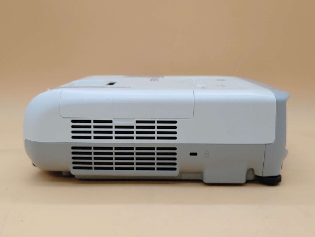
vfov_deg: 35.1
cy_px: 118
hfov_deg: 45.8
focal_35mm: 41
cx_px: 158
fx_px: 373
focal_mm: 4.36
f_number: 1.8
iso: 50
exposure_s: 1/138
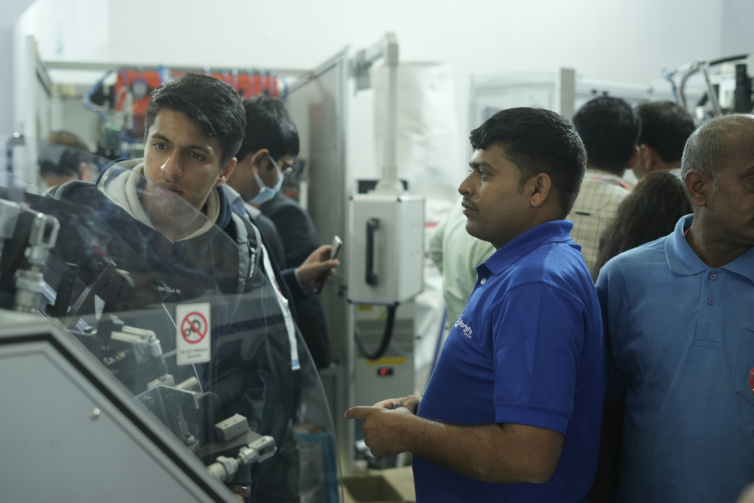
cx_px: 377
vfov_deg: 27.0
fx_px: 1047
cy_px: 252
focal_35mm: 50
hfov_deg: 39.6
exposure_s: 1/200
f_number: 2.8
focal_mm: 50
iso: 1250
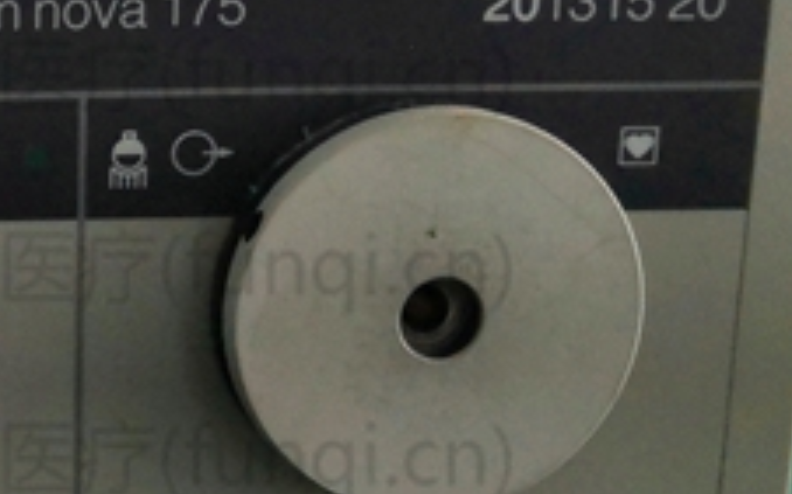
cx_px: -144
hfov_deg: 24.7
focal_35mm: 76
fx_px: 1640
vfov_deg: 17.1
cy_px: 280
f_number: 1.8
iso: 500
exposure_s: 1/30
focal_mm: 3.95
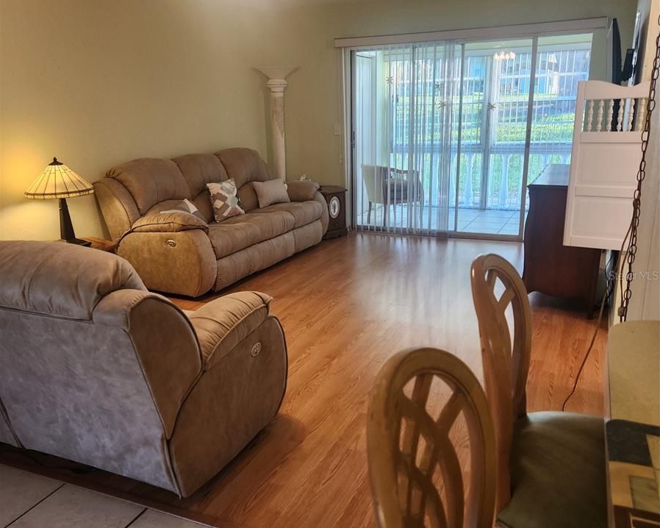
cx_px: 330
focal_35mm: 30
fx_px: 586
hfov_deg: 58.8
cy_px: 275
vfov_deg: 48.5
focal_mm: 5.4
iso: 200
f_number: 1.8
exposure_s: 1/120
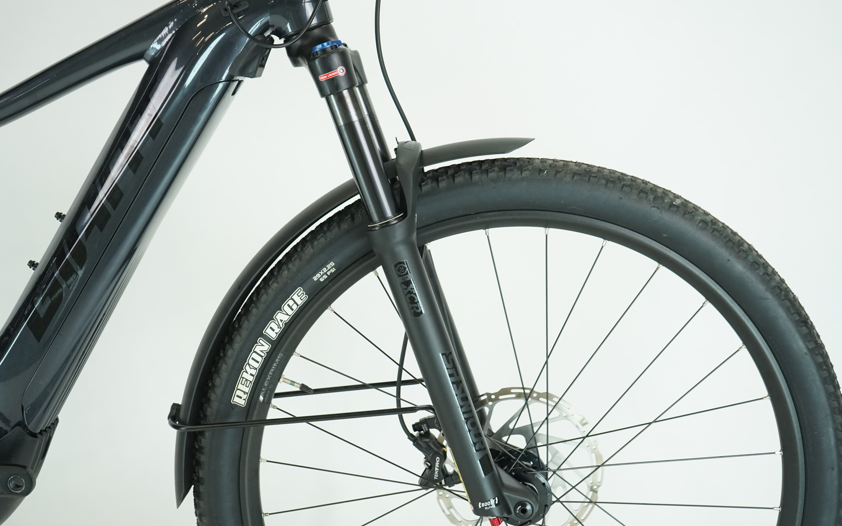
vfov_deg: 27.4
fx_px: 1079
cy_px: 255
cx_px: 421
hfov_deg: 42.6
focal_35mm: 47
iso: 1600
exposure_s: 1/200
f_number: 5
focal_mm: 46
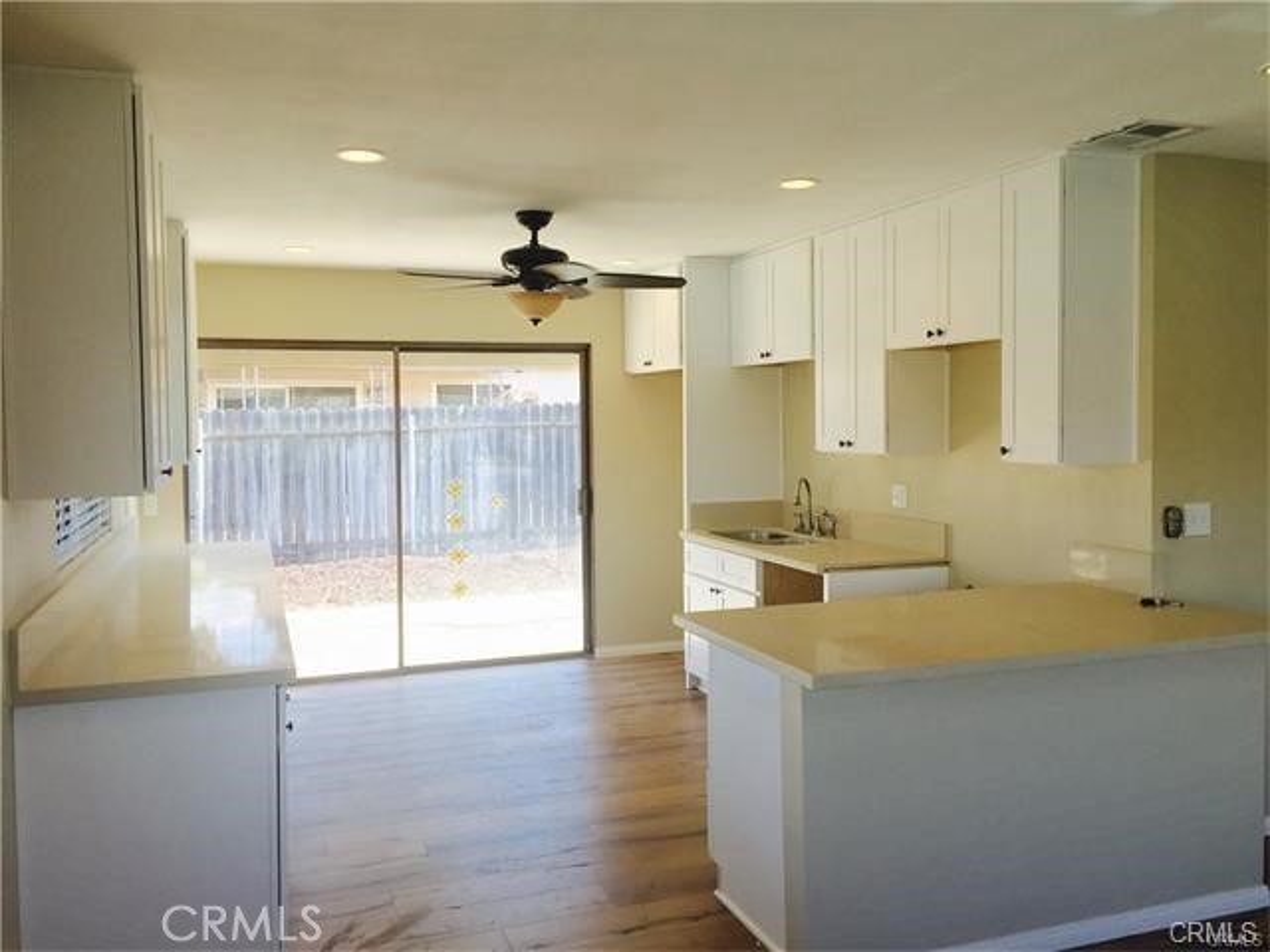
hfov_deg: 61.7
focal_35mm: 29
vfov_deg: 48.2
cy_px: 476
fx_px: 1064
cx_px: 635
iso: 32
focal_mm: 4.15
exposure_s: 1/206
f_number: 2.2
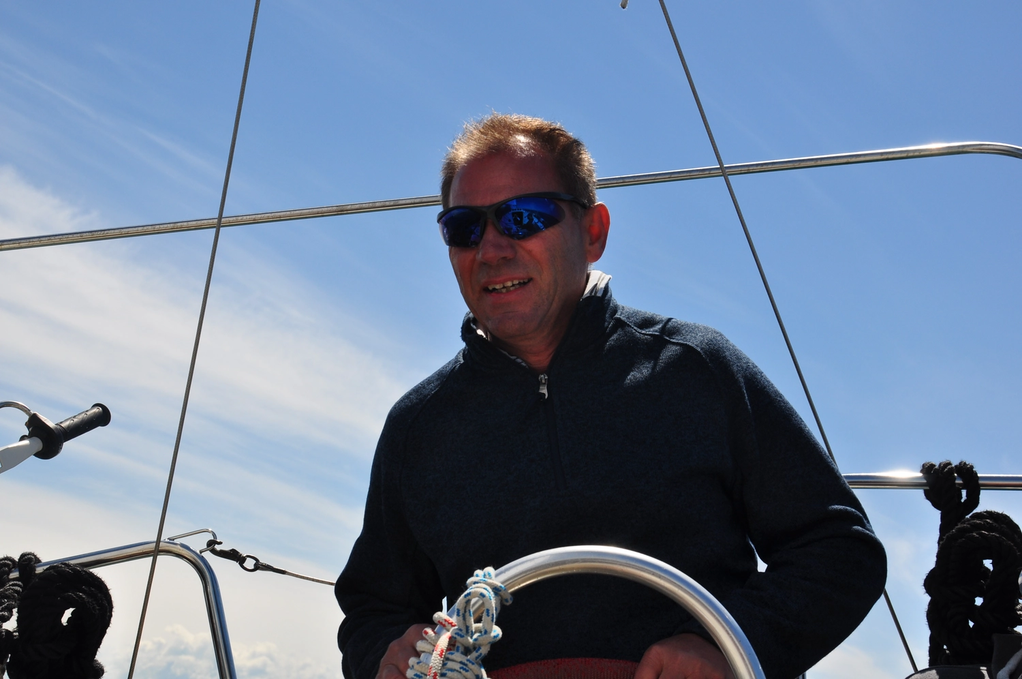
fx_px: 1786
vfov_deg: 21.5
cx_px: 511
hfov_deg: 31.9
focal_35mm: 63
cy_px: 340
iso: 200
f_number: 11
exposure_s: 1/400
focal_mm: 42
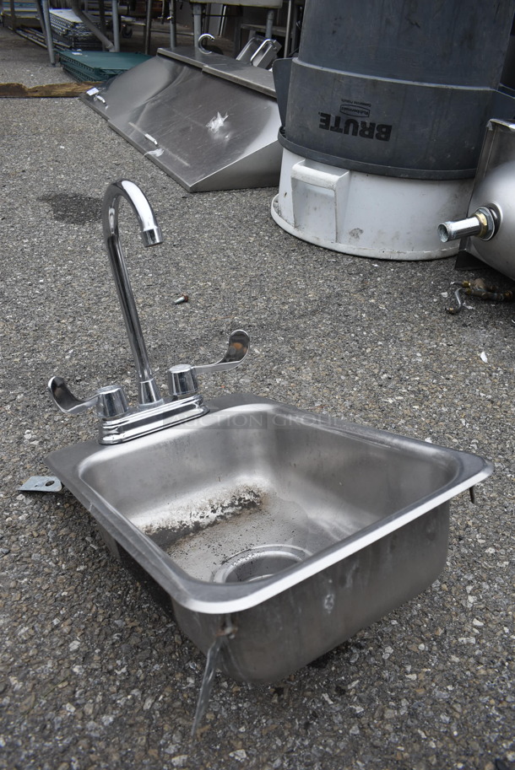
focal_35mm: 27
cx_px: 258
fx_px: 578
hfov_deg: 48.0
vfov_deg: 67.3
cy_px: 385
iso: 220
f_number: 5.6
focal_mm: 18
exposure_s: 1/125
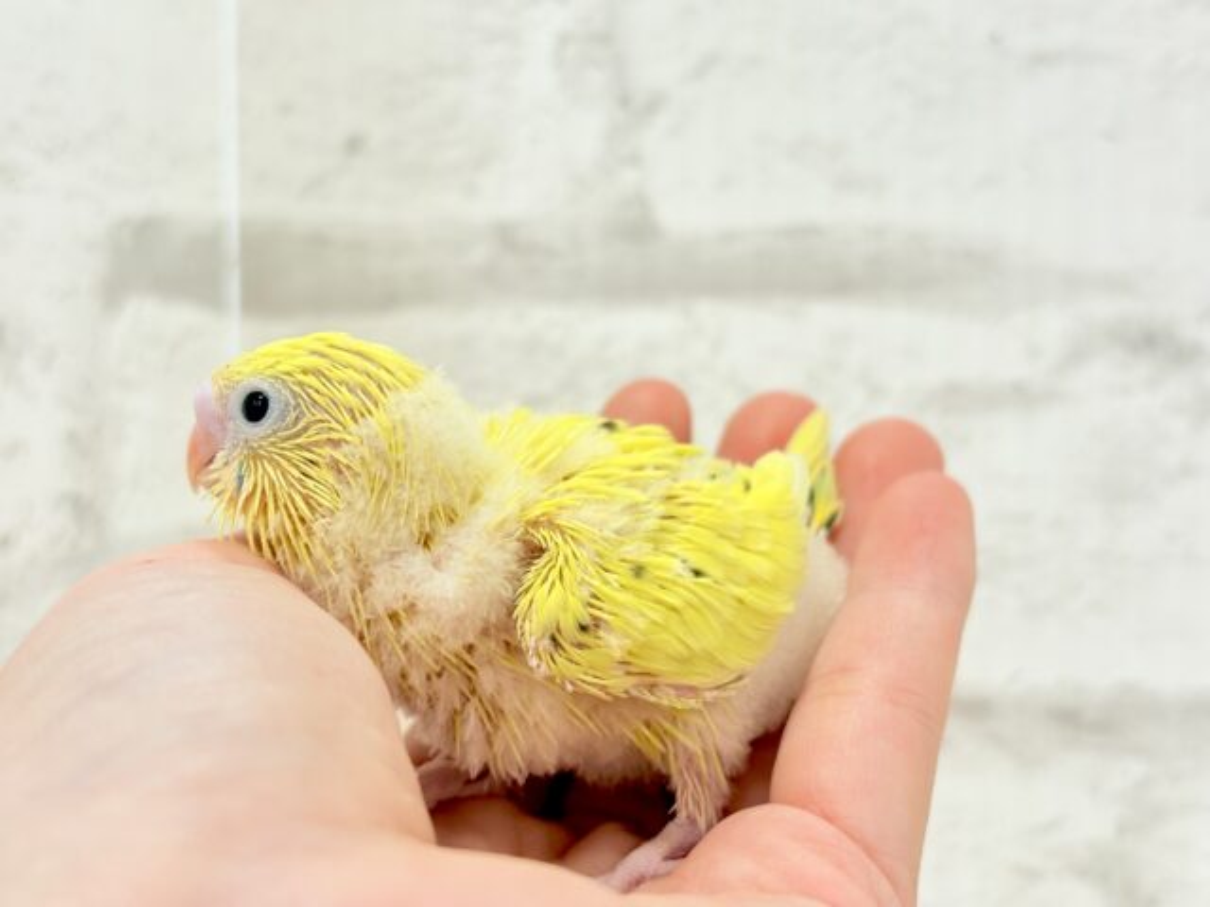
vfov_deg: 28.0
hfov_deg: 36.8
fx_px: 1818
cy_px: 454
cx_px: 605
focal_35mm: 52
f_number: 1.6
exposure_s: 1/50
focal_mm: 5.96
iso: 50
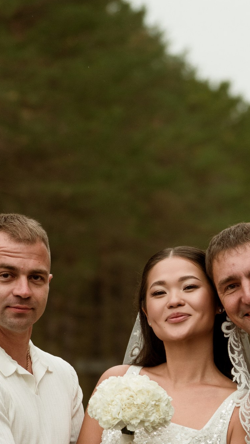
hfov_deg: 5.0
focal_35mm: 244
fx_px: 2875
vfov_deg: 8.8
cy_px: 432
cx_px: 122
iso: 640
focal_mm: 76
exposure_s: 1/2000
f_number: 2.8
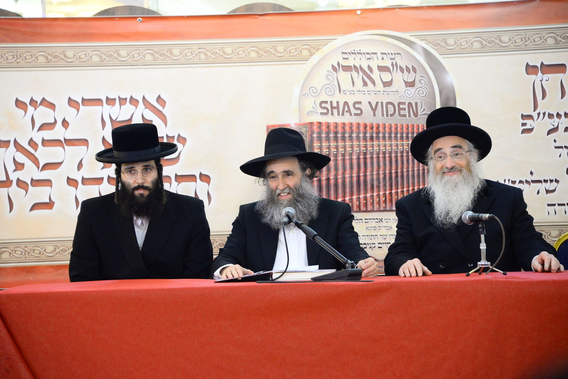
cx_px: 284
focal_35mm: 190
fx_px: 2997
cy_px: 190
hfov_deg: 10.8
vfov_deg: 7.2
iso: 2500
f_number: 5.6
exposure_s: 1/60
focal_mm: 190
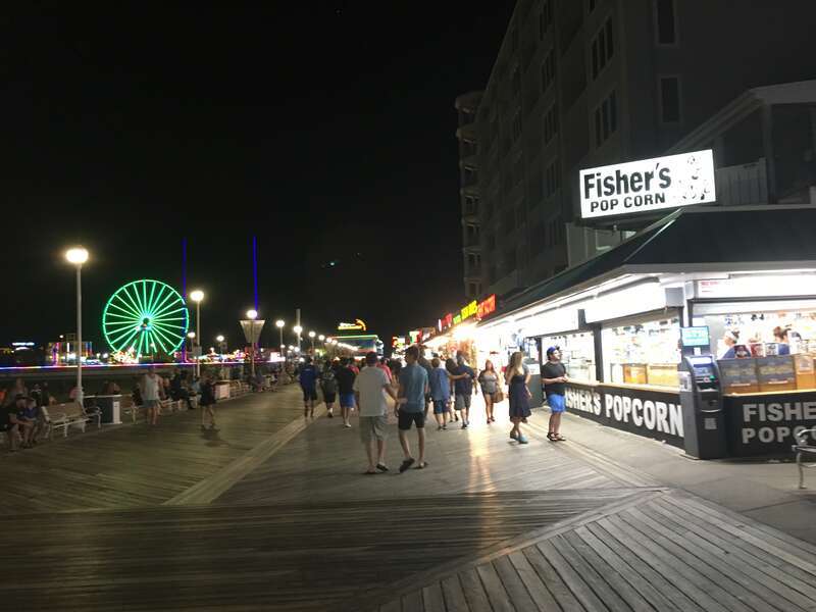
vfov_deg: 48.2
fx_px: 684
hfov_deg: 61.7
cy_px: 306
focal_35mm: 29
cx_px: 408
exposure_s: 1/24
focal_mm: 4.15
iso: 200
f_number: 2.2
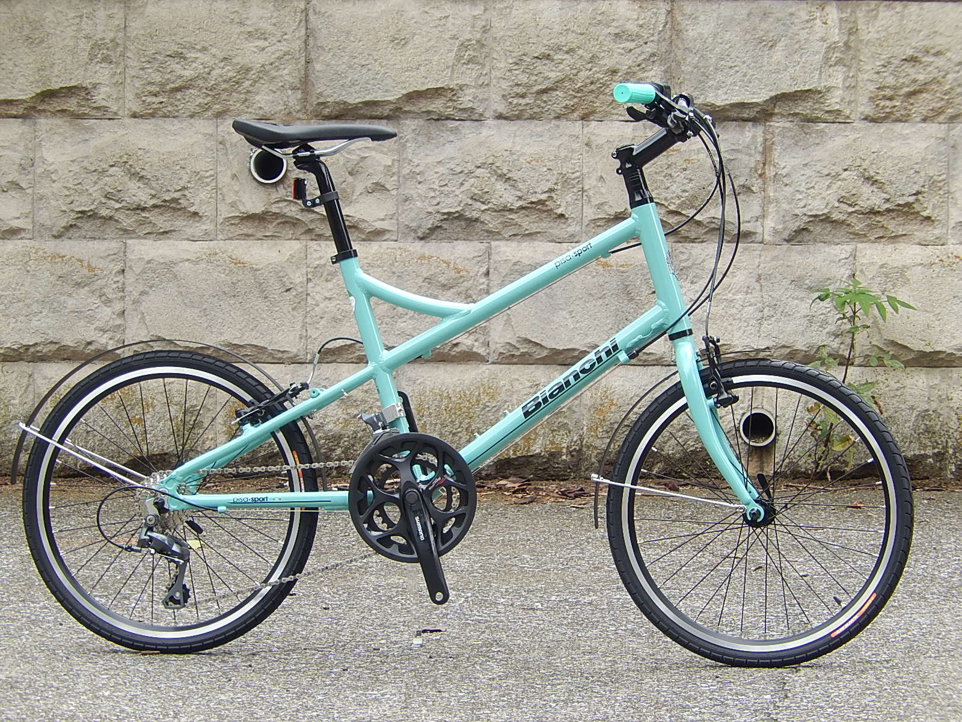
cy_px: 361
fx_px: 4697
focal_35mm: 169
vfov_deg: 8.8
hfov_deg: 11.7
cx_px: 481
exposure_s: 1/40
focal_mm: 30.3
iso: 125
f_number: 5.7
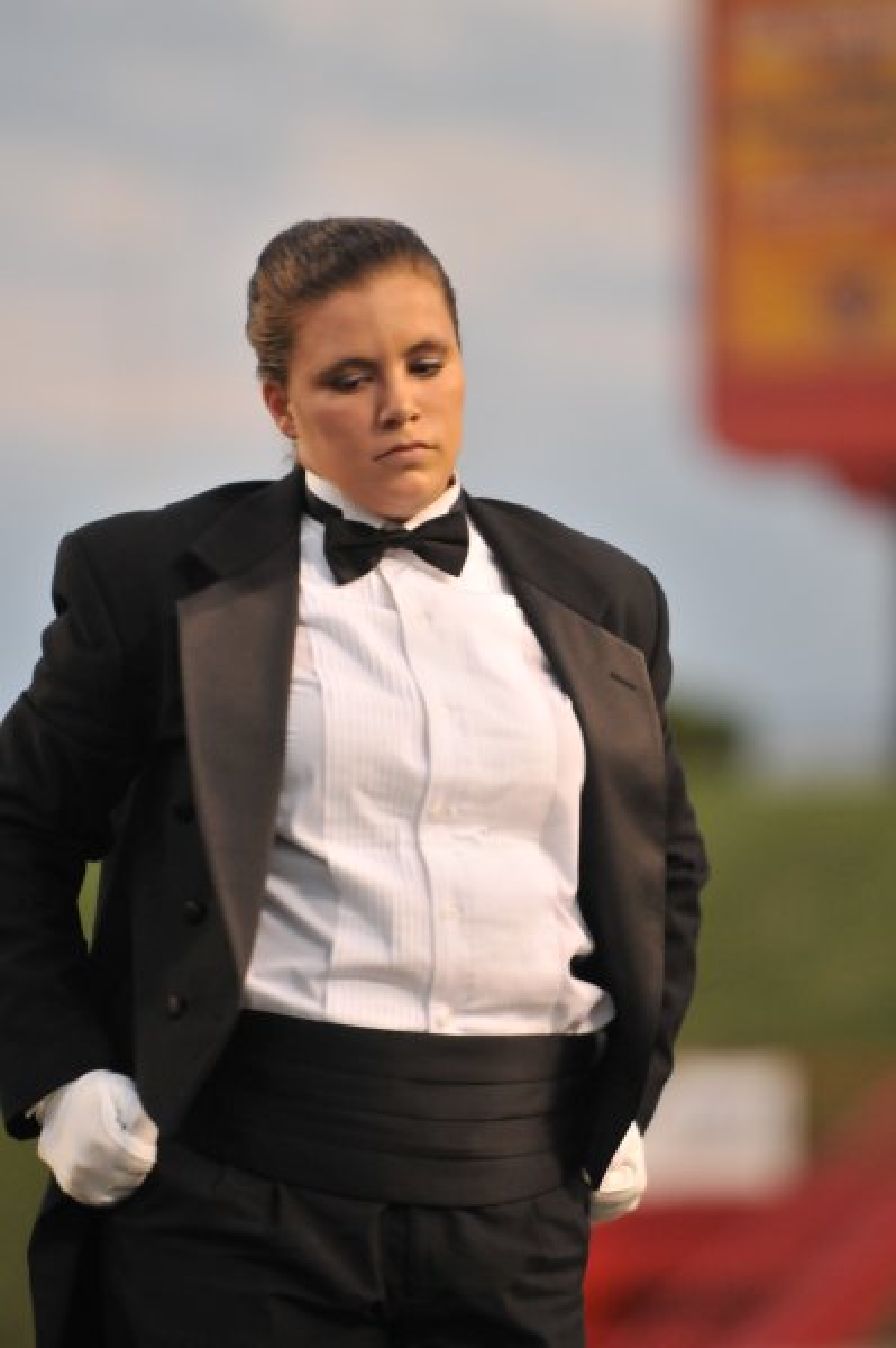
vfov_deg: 6.9
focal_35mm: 300
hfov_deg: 4.6
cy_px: 674
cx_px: 448
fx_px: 11219
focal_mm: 200
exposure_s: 1/250
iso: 800
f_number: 2.8
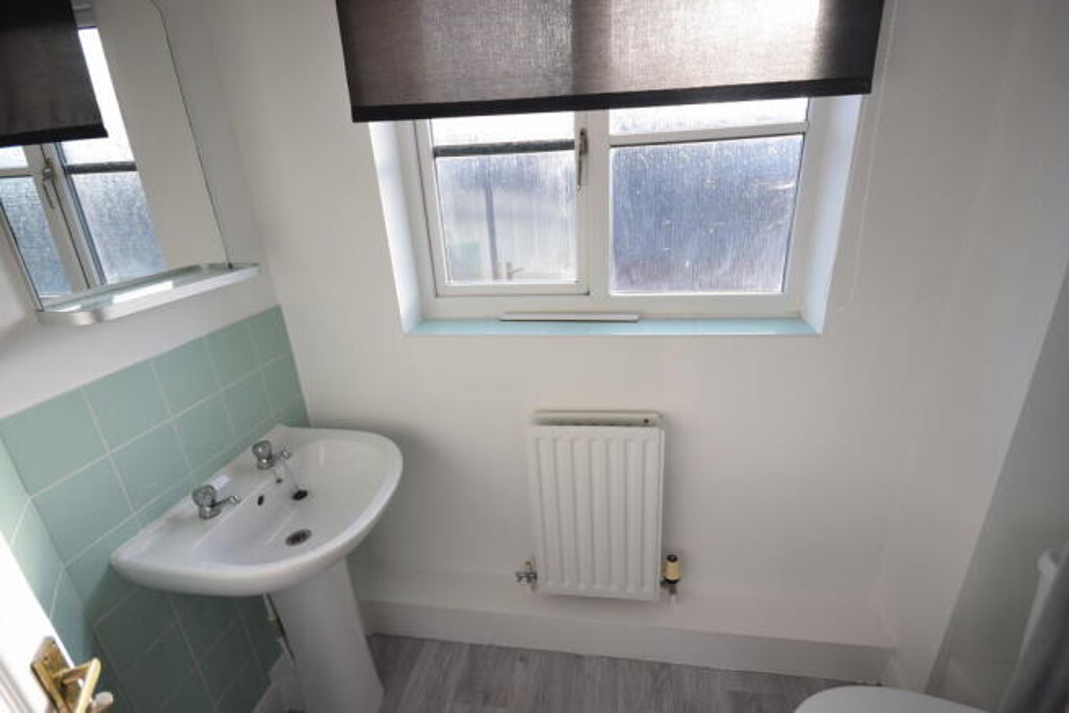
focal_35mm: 16
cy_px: 356
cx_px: 534
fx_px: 490
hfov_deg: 95.0
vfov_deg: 72.1
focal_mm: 11
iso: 400
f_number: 6.3
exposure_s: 1/160
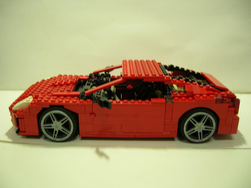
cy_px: 94
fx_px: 246
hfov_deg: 54.0
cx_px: 126
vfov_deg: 41.7
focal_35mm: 34
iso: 87
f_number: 2.9
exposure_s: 1/3.8
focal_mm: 5.7
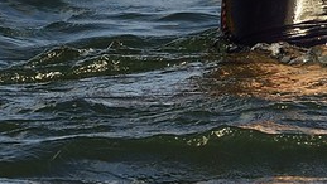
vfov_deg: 0.9
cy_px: -426
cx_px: -264
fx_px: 11234
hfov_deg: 1.7
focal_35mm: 1295
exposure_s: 1/320
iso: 200
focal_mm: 200
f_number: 7.1
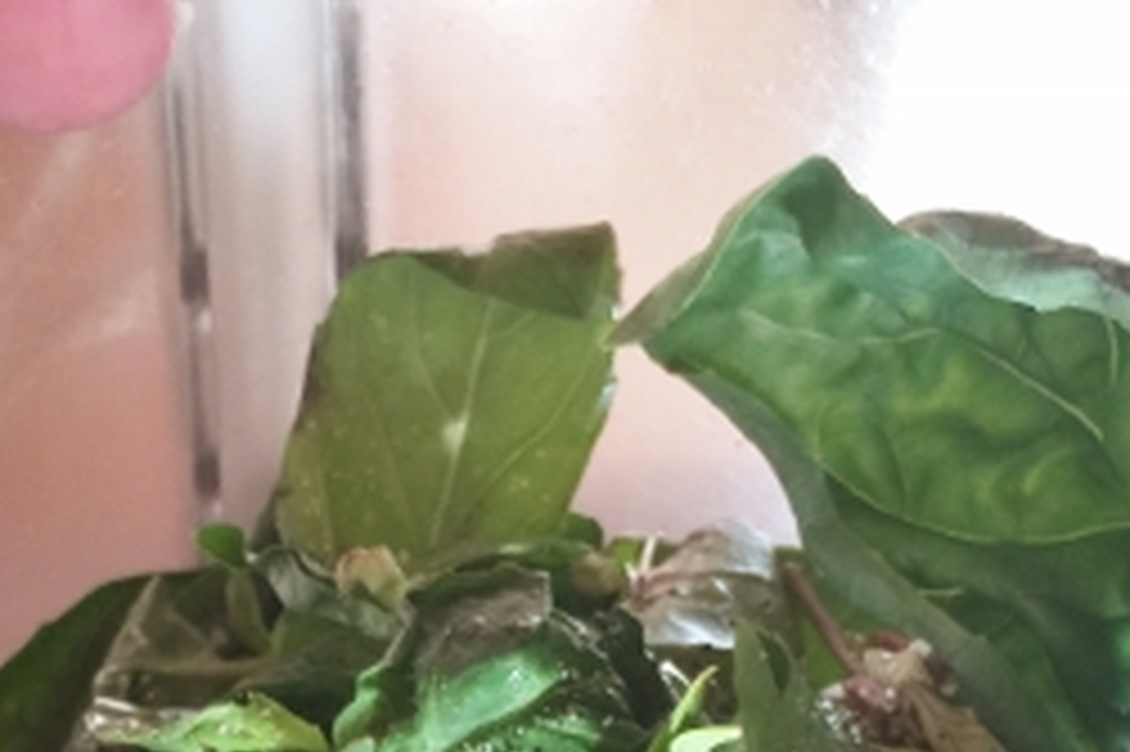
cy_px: 1058
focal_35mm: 77
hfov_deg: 26.0
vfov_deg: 16.4
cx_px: 302
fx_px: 2415
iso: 40
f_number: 2.2
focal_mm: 4.15
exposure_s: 1/15
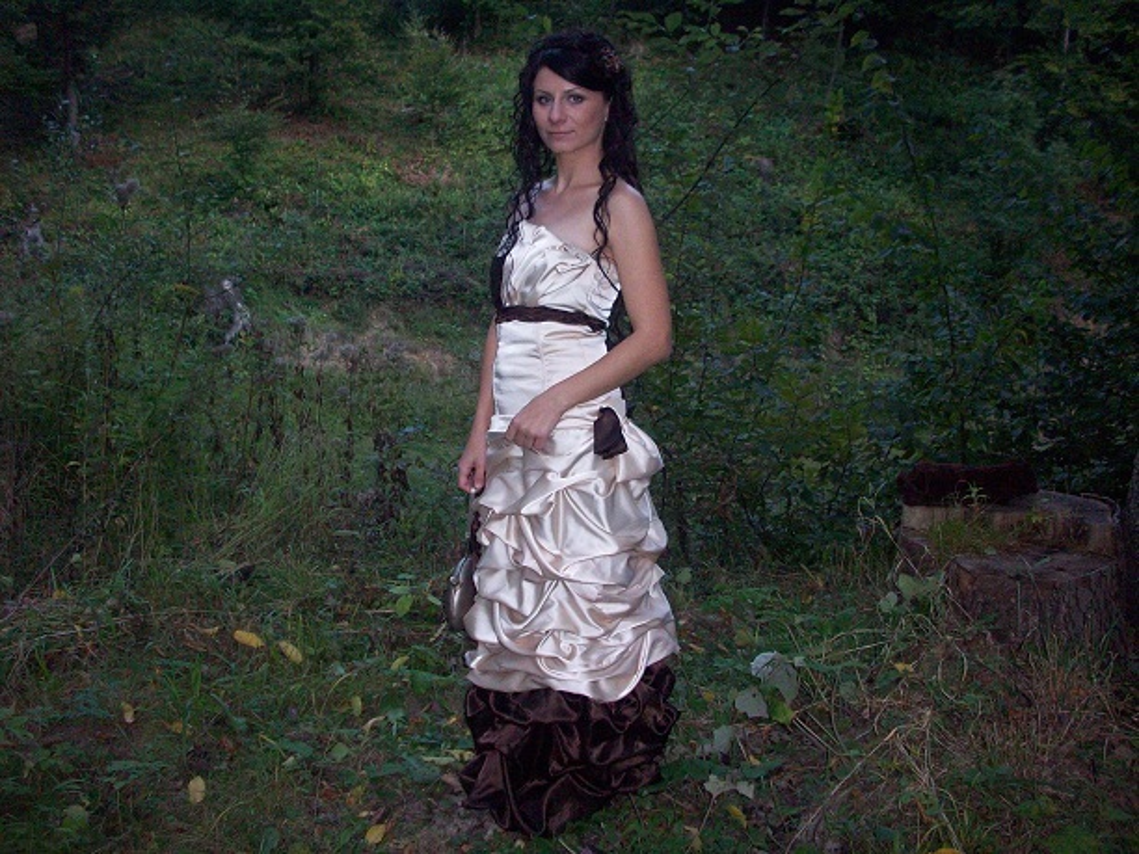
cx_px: 570
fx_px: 1217
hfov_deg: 50.1
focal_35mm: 37
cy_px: 427
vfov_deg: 38.7
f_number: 2.8
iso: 200
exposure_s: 1/64
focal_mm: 6.2
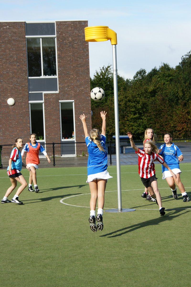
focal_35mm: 82
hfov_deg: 16.6
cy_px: 144
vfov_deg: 24.6
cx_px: 96
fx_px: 657
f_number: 6.3
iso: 100
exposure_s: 1/320
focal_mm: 55
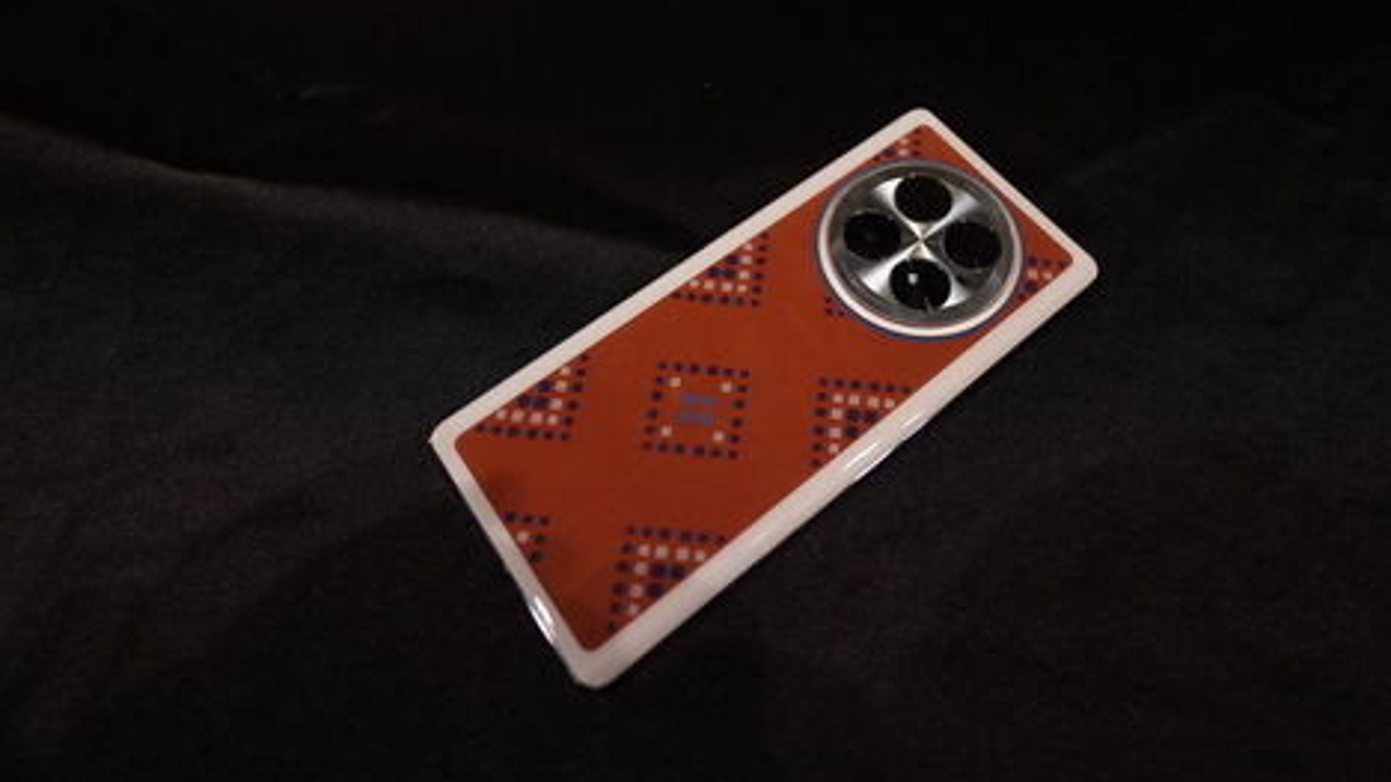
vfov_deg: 49.3
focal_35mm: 23
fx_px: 837
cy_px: 263
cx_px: 808
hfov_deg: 78.9
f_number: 1.8
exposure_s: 1/125
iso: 1000
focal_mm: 11
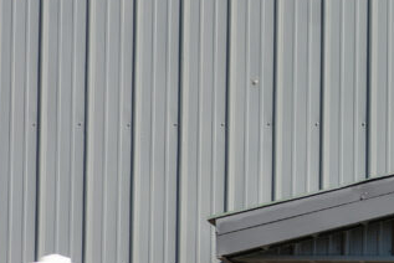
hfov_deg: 6.0
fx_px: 3713
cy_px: 138
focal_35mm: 339
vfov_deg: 4.1
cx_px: 498
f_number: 5.6
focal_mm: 70
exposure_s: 1/800
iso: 250
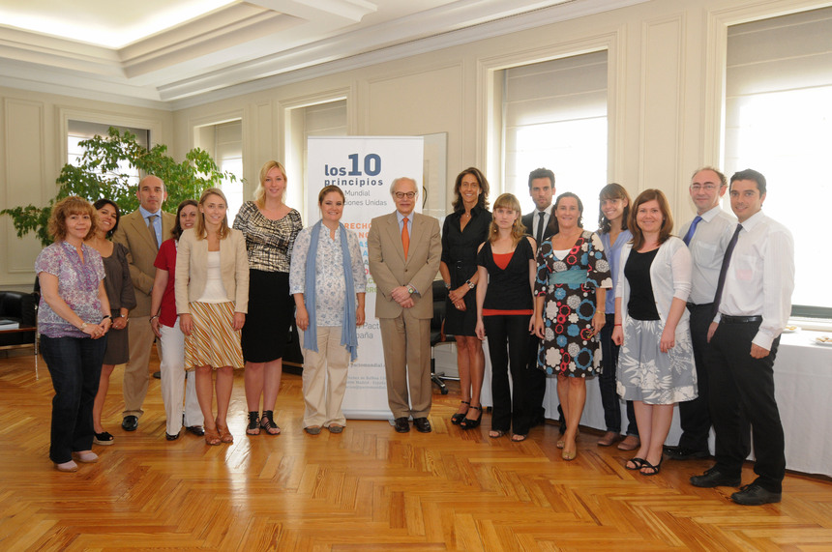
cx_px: 416
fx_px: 692
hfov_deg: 62.0
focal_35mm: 30
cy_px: 276
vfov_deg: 43.5
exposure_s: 1/60
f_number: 6.3
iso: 500
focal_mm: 20
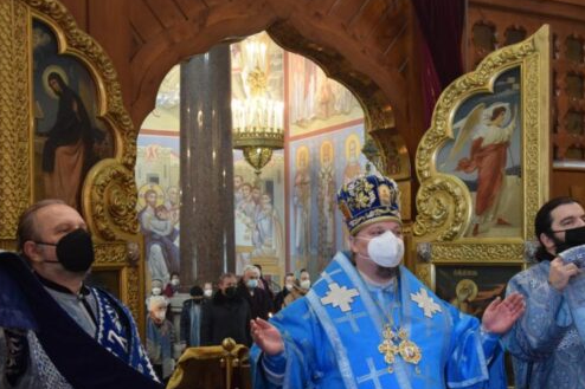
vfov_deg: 24.1
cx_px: 379
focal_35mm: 56
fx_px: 910
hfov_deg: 35.4
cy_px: 261
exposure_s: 1/60
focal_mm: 24
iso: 2200
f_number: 3.8
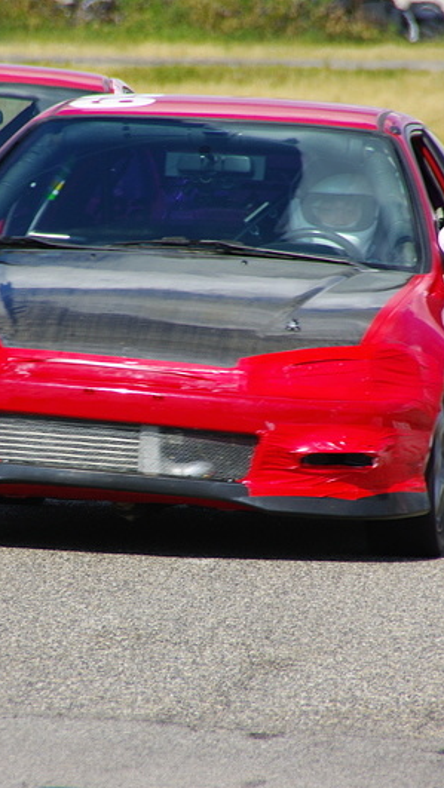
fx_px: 12402
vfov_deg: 3.6
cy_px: 393
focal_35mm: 593
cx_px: 126
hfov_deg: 2.1
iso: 100
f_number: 9
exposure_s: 1/250
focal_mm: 250
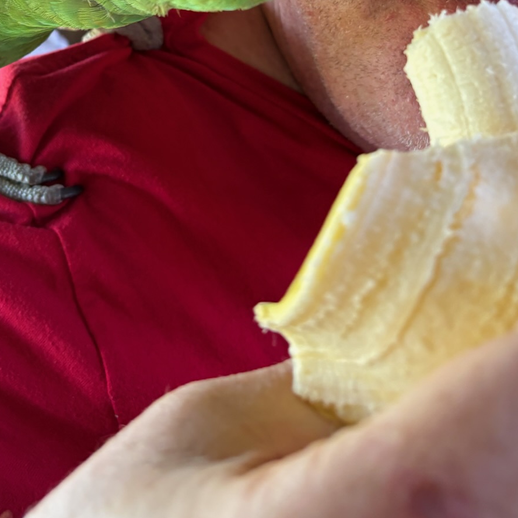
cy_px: -38
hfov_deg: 32.2
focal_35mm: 53
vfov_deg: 29.4
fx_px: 897
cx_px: 236
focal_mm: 5.96
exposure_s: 1/61
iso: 125
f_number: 1.6
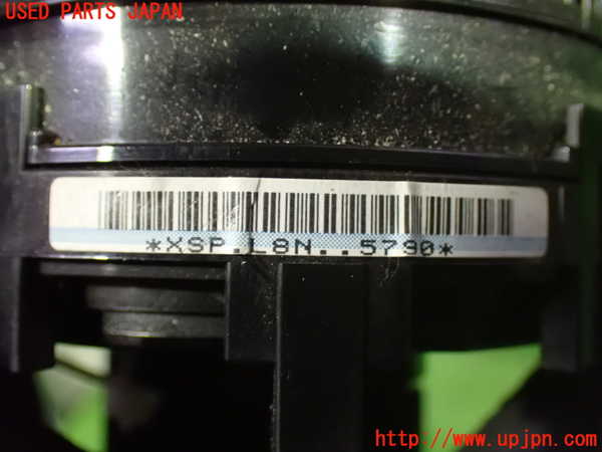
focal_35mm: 44
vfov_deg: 32.9
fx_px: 765
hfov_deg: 42.9
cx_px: 301
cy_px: 226
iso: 1600
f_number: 2.9
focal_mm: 7.84
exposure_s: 1/30
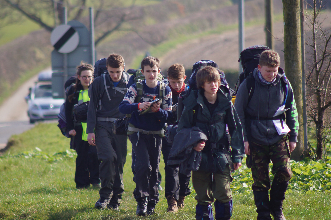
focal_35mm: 450
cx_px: 166
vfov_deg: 3.0
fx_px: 4133
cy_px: 110
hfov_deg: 4.6
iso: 160
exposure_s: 1/500
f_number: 5.6
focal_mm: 300
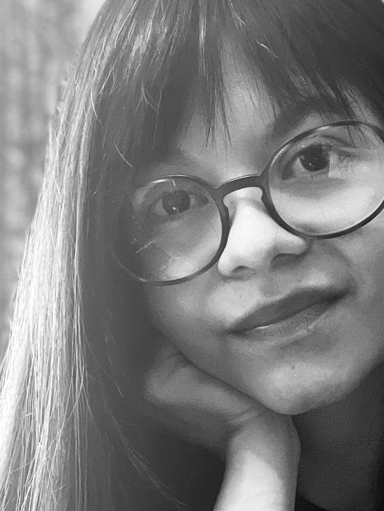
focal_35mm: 73
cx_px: 299
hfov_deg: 20.0
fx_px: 1080
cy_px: 532
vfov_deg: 25.2
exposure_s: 1/39
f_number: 2.2
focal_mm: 2.71
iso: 400
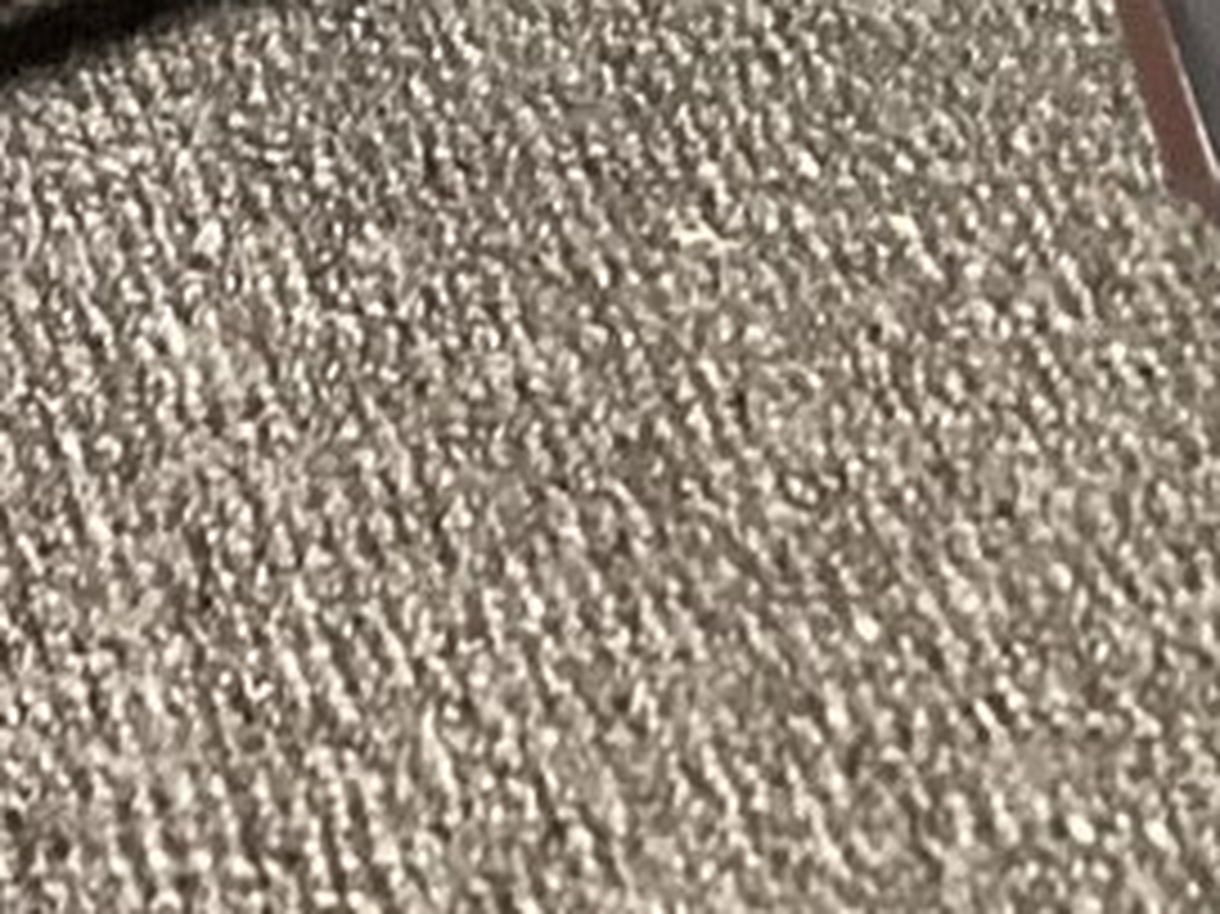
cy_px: -52
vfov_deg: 8.5
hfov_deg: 10.7
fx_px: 6094
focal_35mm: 173
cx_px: -961
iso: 400
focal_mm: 3.3
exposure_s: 1/40
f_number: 2.4
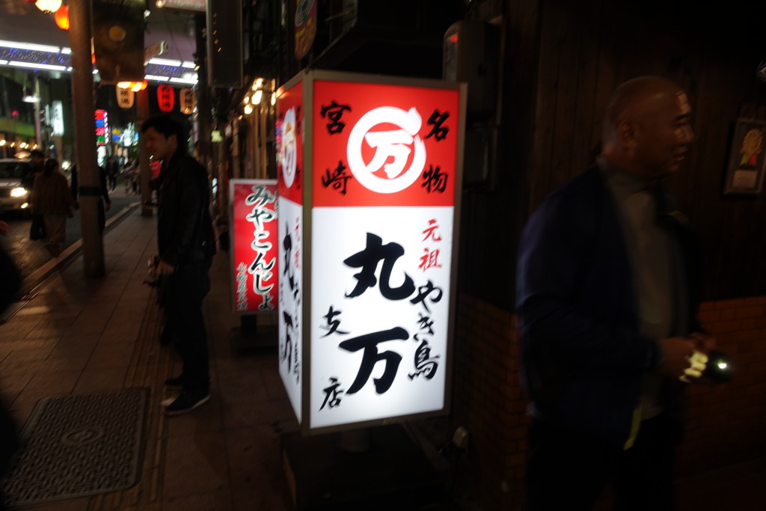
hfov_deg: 73.7
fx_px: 511
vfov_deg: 53.1
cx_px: 383
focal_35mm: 24
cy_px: 256
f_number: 2.8
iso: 125
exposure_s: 1/30
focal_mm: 8.8
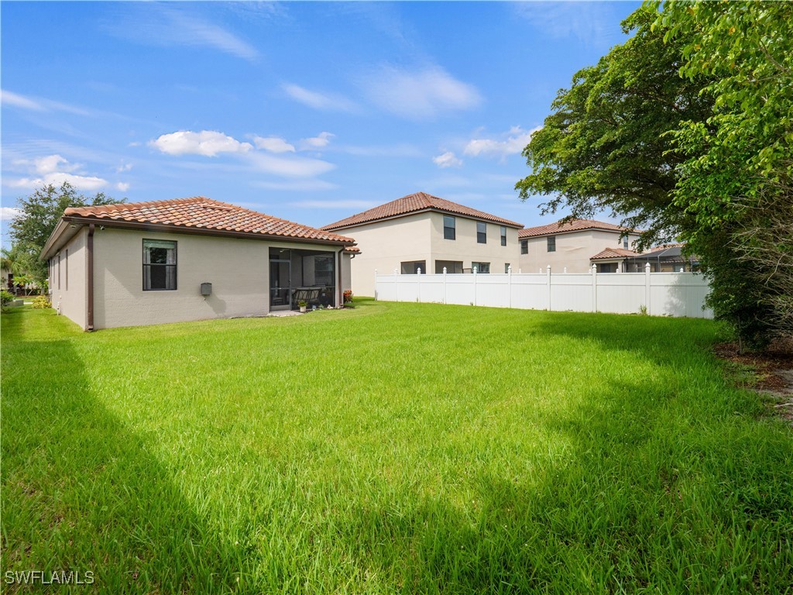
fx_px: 321
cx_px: 396
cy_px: 298
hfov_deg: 102.1
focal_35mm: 14
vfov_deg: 85.7
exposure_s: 1/800
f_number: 7.1
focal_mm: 7
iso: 200
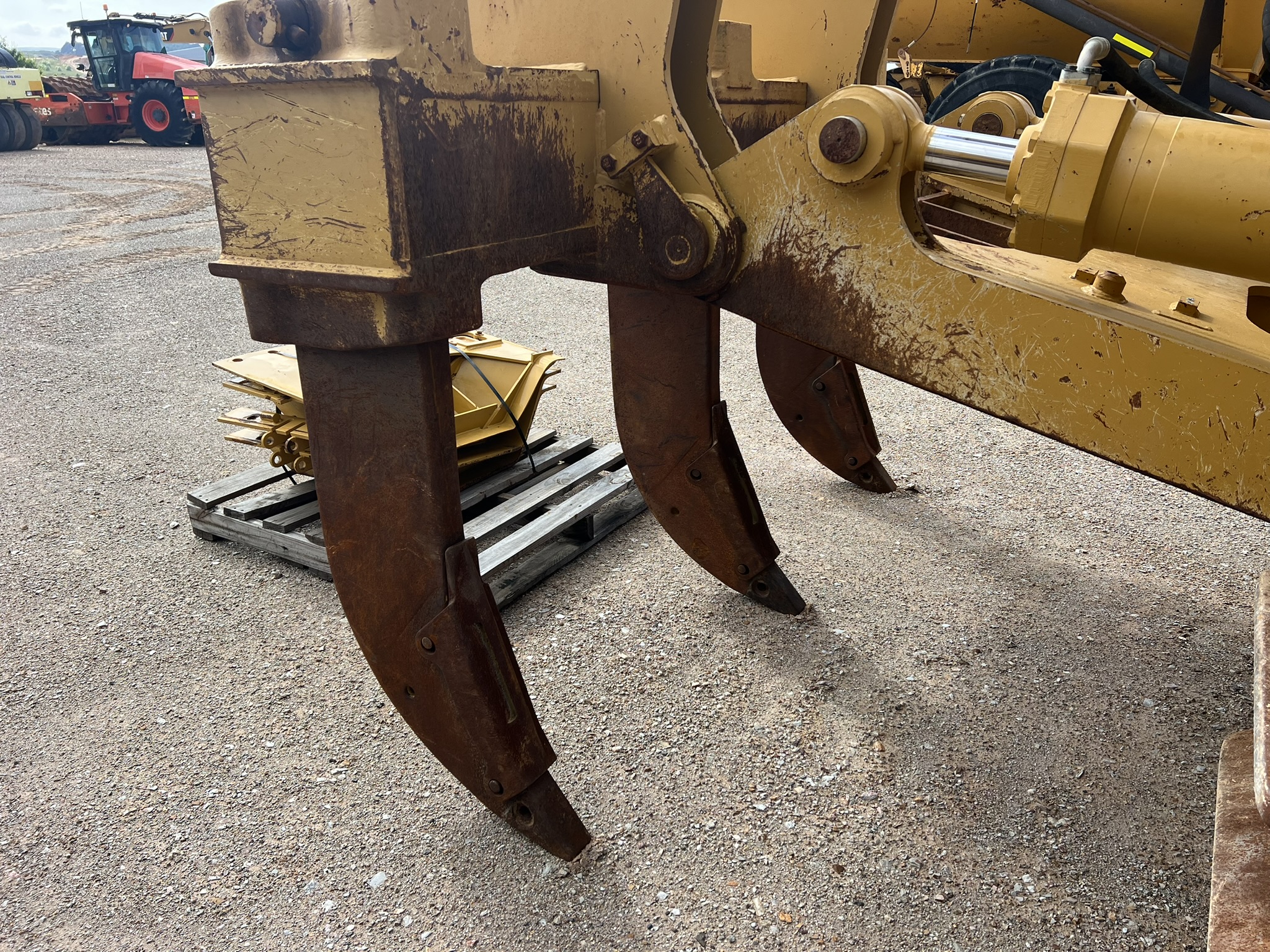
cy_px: 476
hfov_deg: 67.3
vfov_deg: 53.1
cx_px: 635
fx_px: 954
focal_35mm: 26
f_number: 1.5
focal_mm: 5.7
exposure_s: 1/2123
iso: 50
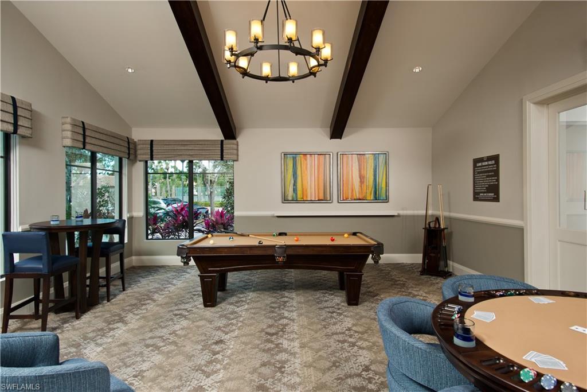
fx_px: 326
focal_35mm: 20
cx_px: 294
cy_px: 196
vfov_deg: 61.9
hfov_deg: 84.0
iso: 400
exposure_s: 1/15
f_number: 10
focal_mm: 20
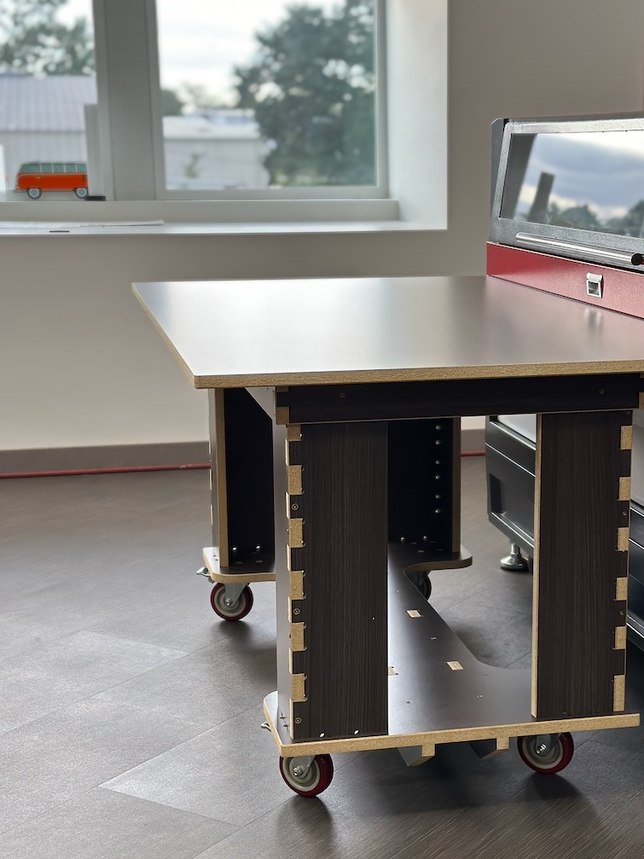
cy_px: 479
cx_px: 398
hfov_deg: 24.0
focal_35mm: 61
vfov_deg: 31.7
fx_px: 1513
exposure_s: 1/251
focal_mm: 6.86
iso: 80
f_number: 1.78
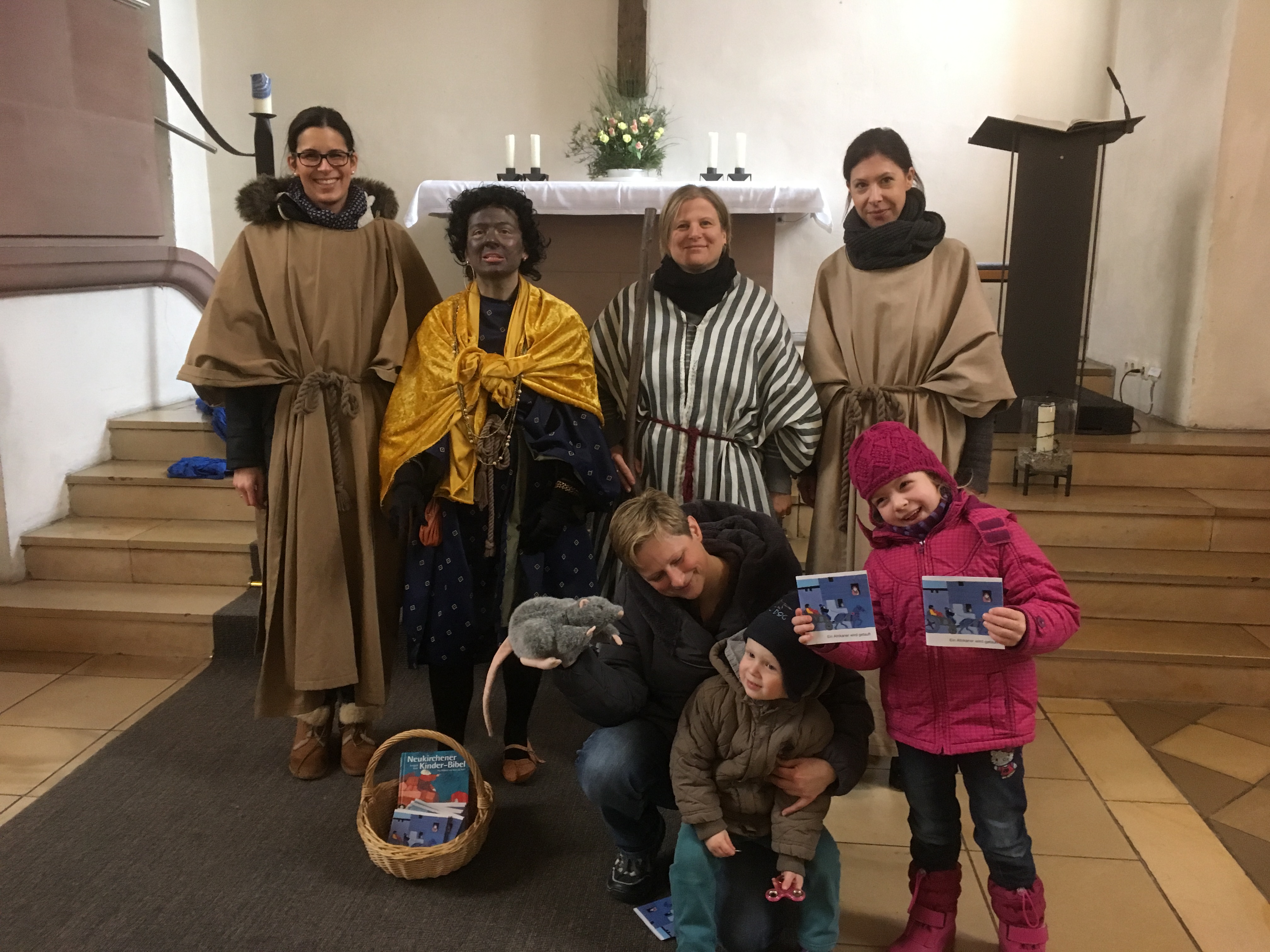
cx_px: 635
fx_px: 1064
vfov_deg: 48.2
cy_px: 476
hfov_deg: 61.7
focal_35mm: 29
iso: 200
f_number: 2.2
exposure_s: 1/25
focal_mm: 4.15
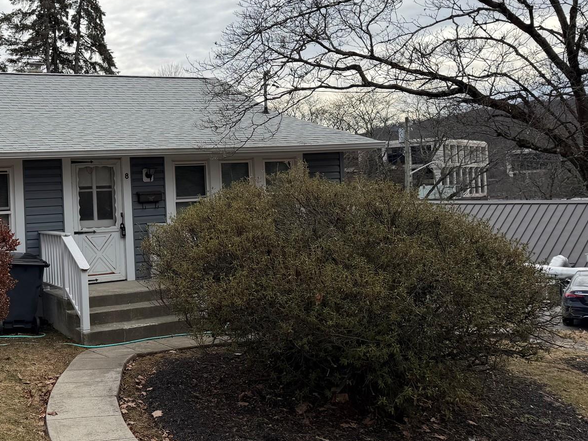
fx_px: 714
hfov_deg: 42.6
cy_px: 169
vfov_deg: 34.2
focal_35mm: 42
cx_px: 111
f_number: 1.78
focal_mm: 6.76
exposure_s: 1/3953
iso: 80
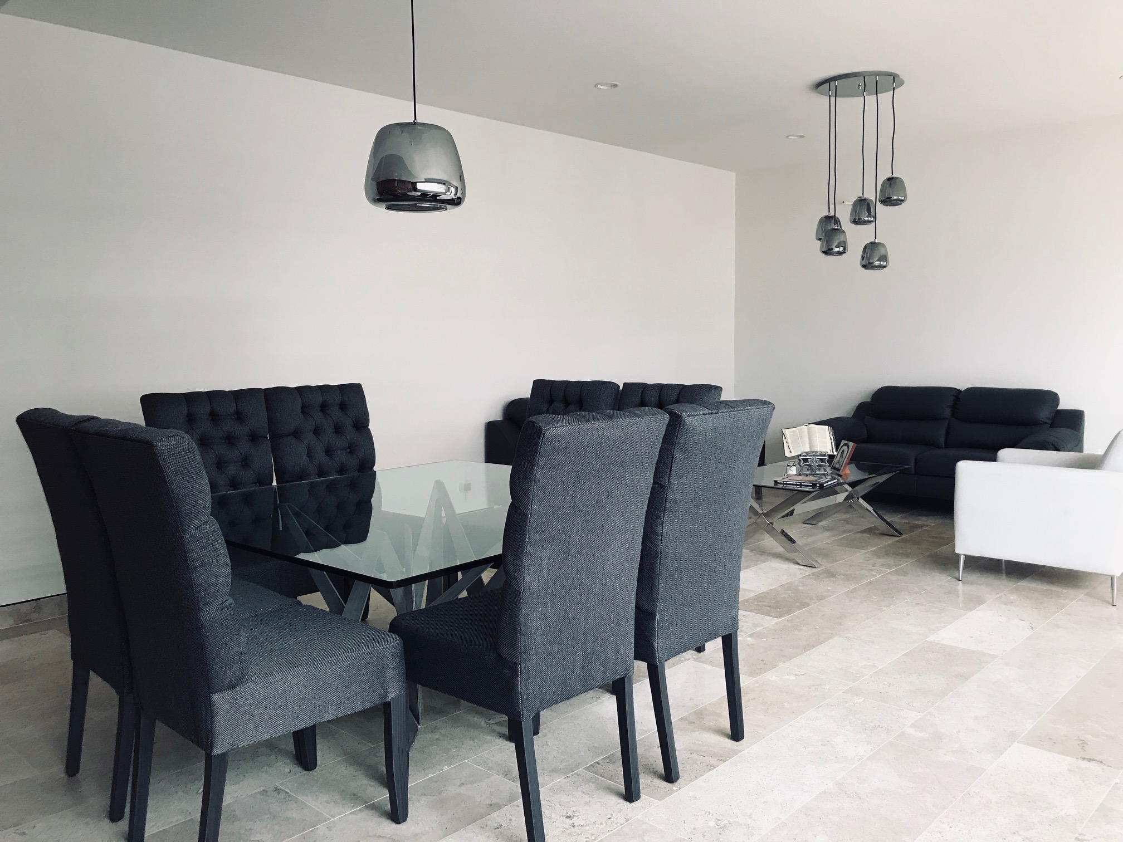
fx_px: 908
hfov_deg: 63.4
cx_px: 562
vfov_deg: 49.7
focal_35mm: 28
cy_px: 421
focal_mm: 3.99
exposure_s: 1/40
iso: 20
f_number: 1.8
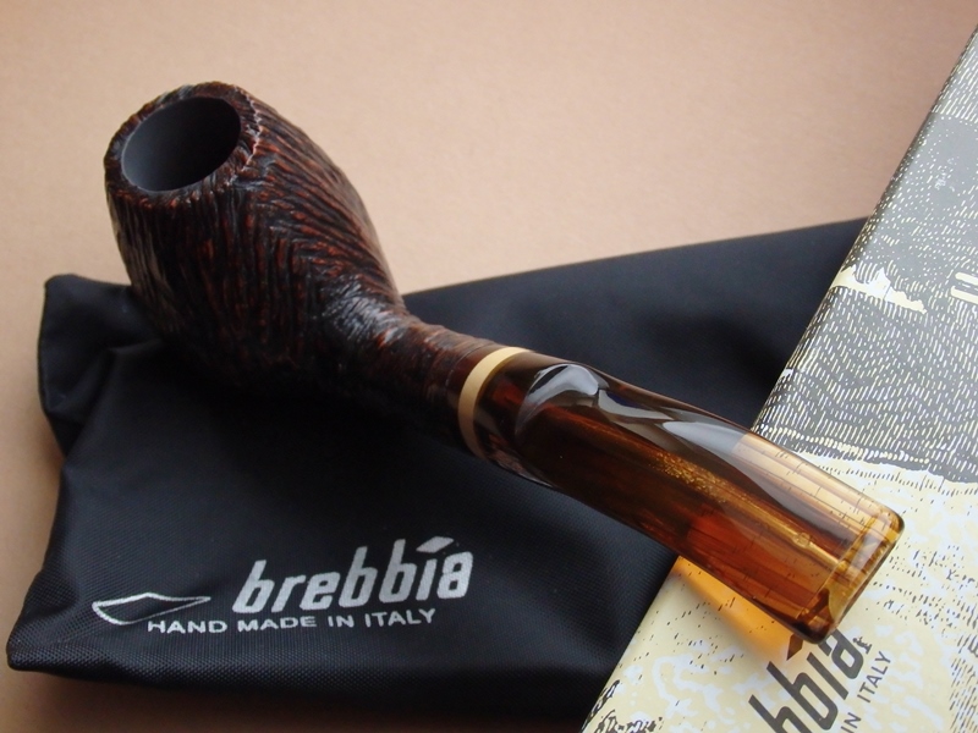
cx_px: 489
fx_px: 1384
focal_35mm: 49
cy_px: 366
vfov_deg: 29.7
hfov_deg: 38.9
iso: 1000
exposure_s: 1/50
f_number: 4
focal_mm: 8.9
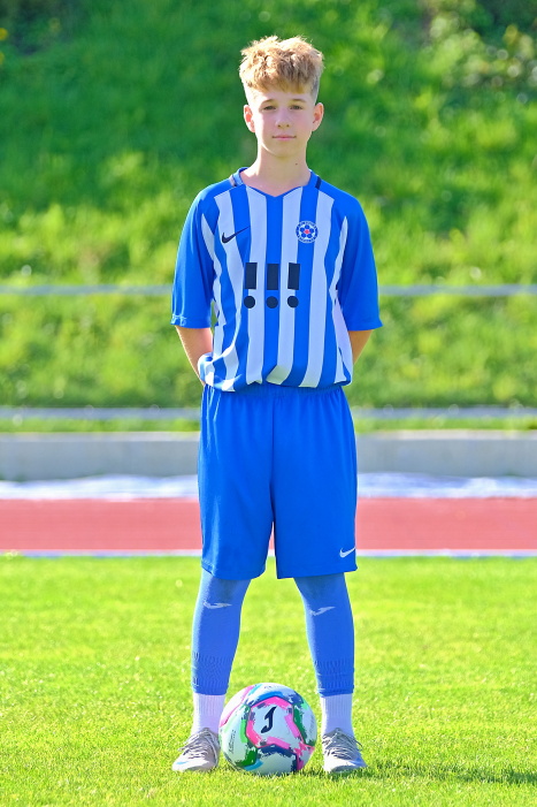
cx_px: 268
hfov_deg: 8.3
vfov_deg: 12.4
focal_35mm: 166
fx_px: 3716
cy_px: 404
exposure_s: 1/1100
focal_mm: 110.6
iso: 320
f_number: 2.8
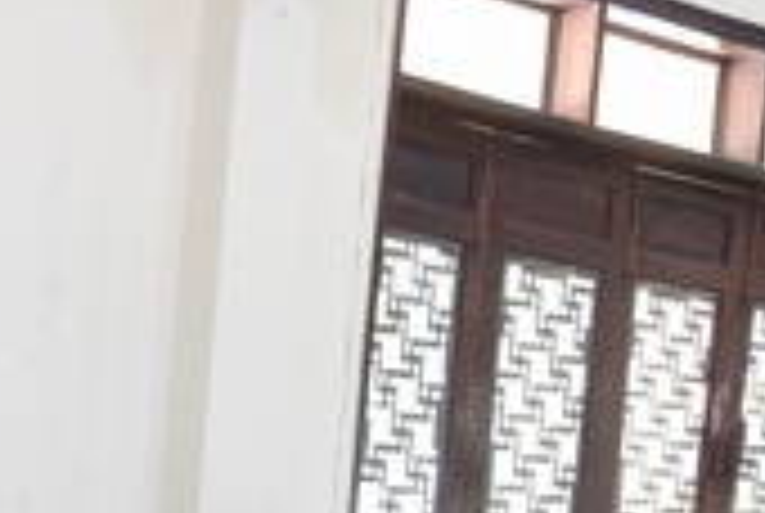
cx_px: -338
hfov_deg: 14.8
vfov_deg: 10.2
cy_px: 778
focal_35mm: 130
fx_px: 2767
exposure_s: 1/50
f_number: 4
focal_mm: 34
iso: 1250
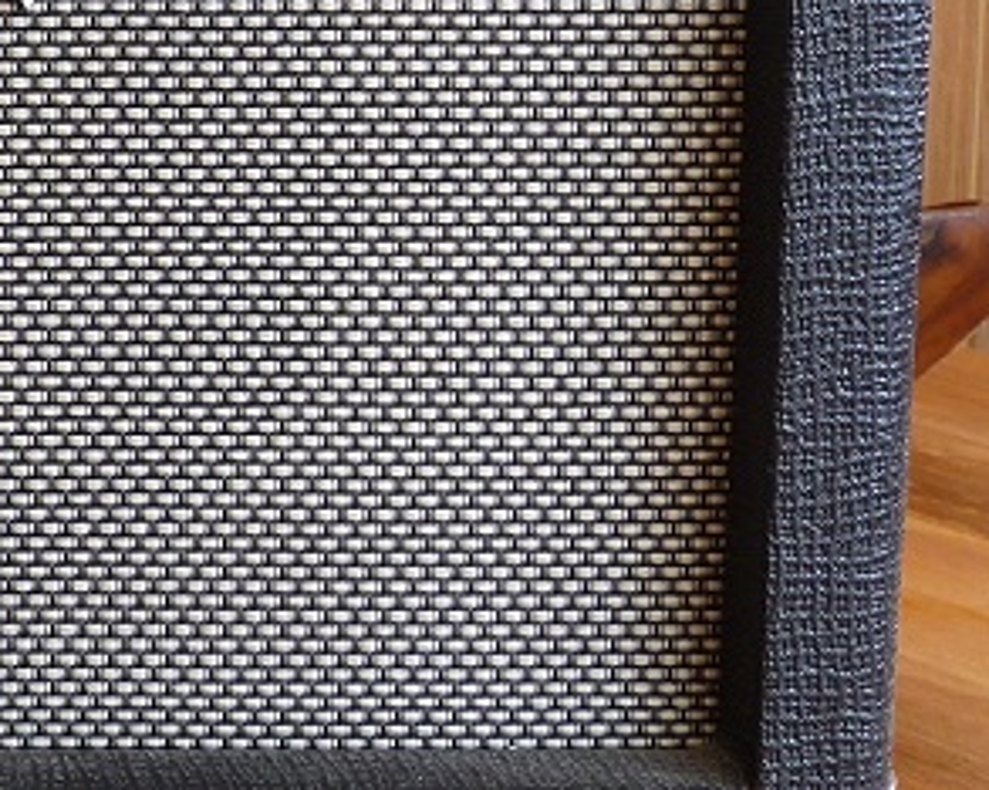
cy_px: -37
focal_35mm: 72
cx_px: -105
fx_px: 2106
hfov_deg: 24.6
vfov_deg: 20.4
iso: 100
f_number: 2.8
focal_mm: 4.8
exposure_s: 1/30
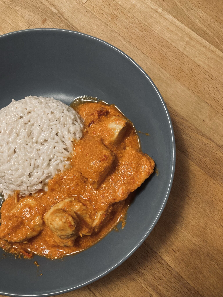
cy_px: 148
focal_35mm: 28
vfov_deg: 63.4
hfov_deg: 49.7
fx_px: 241
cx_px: 112
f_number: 1.8
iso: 250
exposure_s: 1/50
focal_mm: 3.99
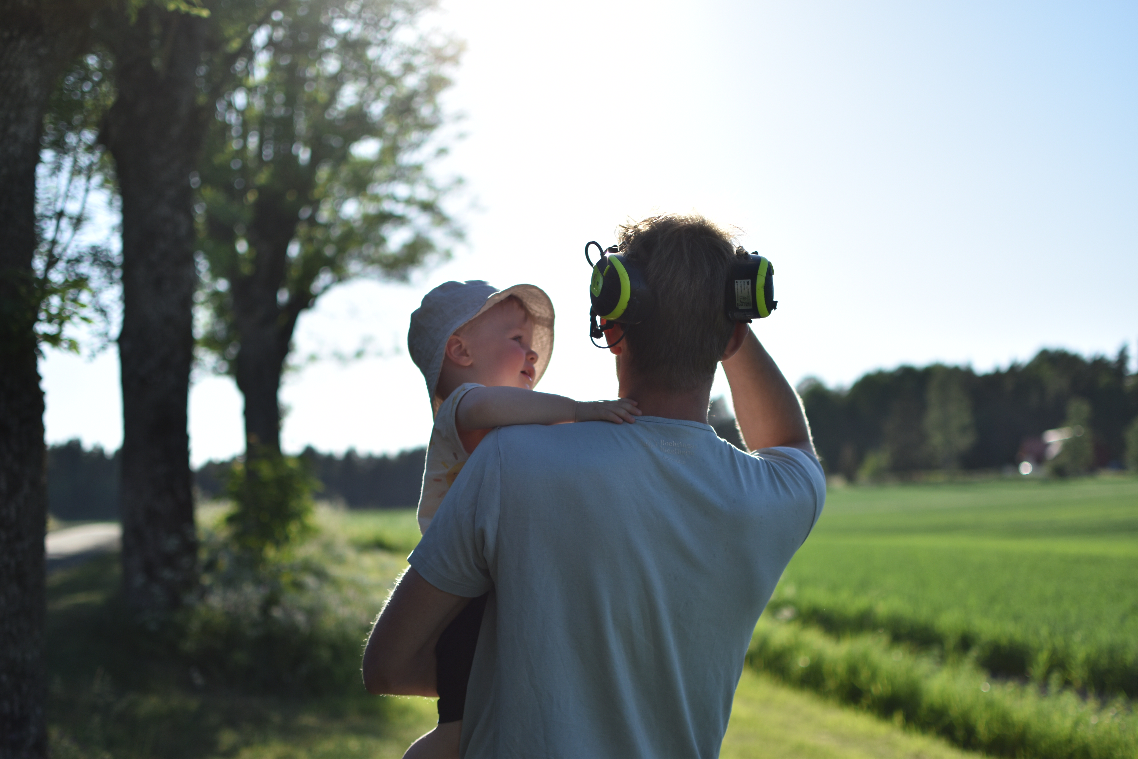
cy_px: 380
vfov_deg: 25.8
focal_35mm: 52
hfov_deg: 37.9
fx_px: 1659
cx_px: 569
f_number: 1.8
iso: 100
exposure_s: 1/4000
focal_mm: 35
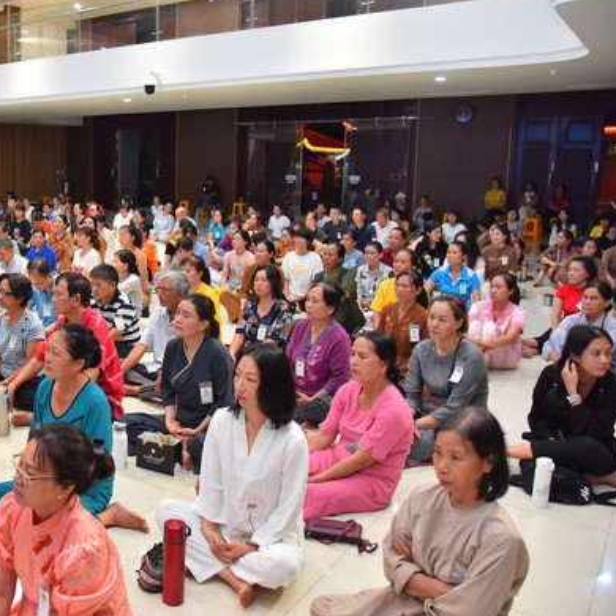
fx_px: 685
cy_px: 280
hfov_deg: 46.0
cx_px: 126
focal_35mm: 34
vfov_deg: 48.4
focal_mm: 24
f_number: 4.5
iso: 1600
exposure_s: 1/125
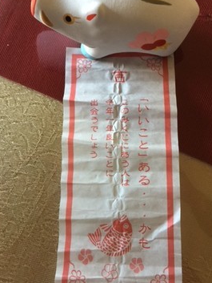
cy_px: 131
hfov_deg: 38.7
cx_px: 114
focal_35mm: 37
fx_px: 302
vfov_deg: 50.1
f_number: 2.2
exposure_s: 1/15
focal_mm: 4.15
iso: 100
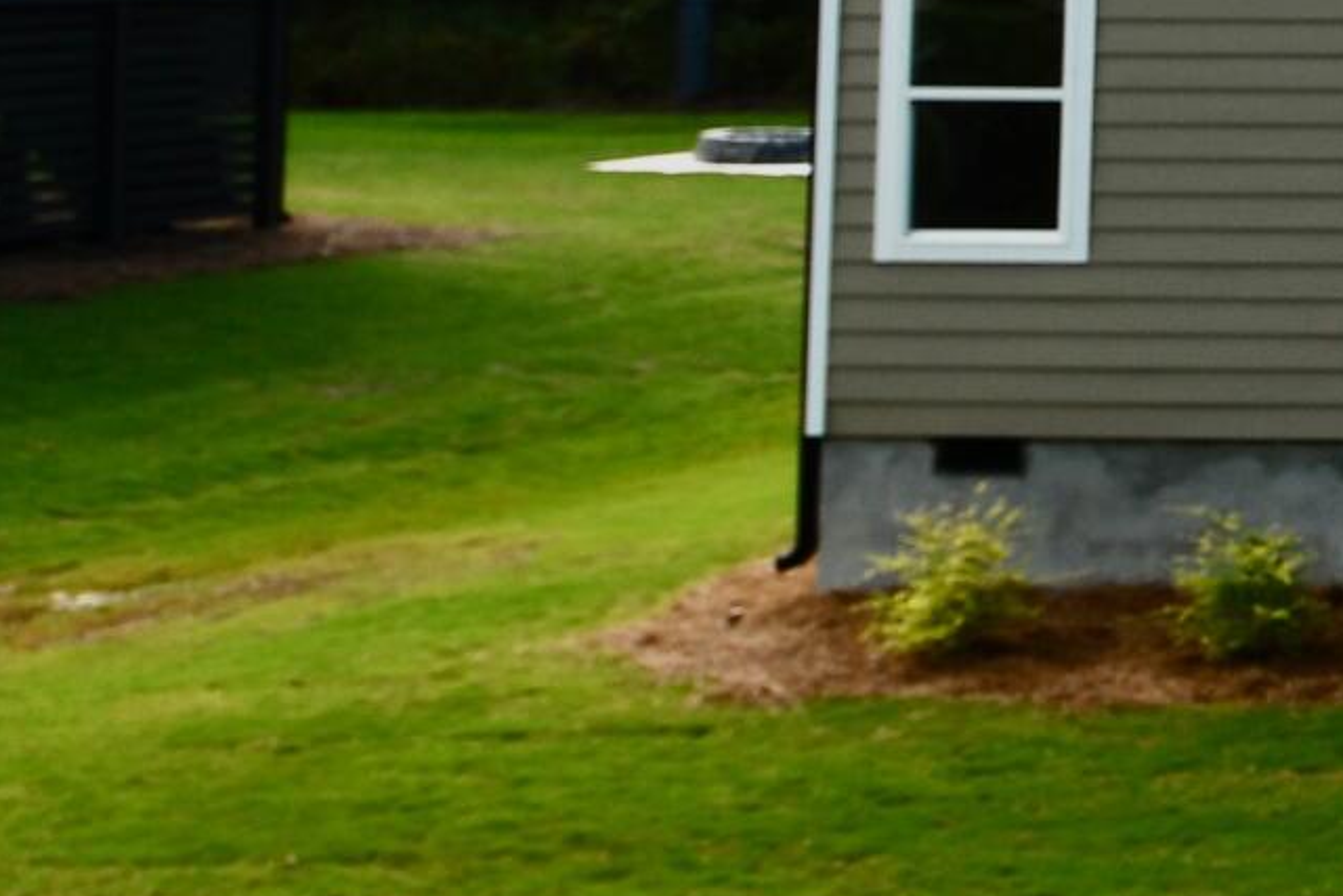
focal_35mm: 89
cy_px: -304
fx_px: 3321
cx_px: 3139
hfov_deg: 15.0
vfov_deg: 14.6
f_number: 6.3
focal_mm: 13
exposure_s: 1/160
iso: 100
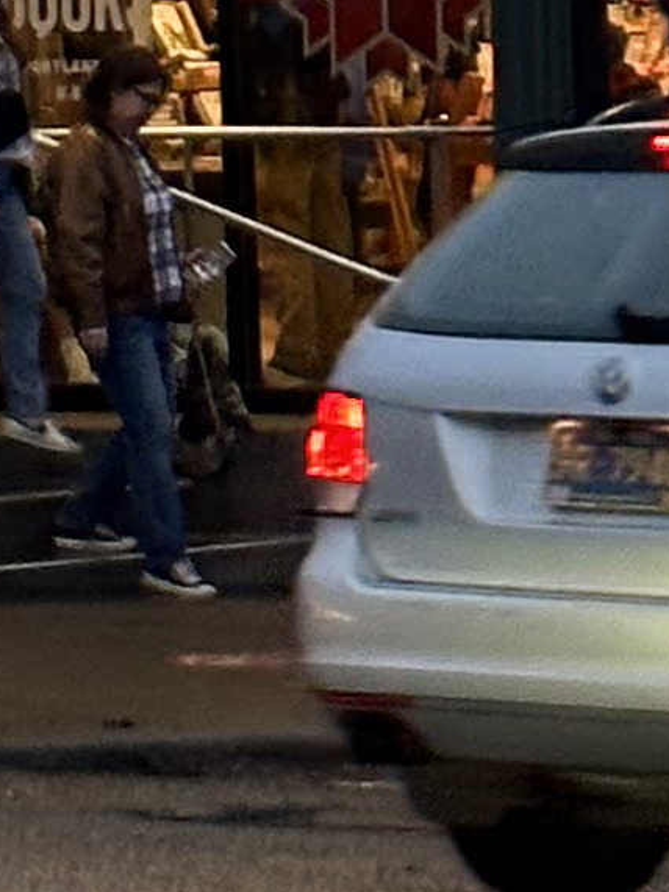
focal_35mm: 339
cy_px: -1676
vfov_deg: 5.5
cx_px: -586
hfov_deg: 4.3
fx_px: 8739
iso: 64
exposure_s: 1/60
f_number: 1.78
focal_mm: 6.86
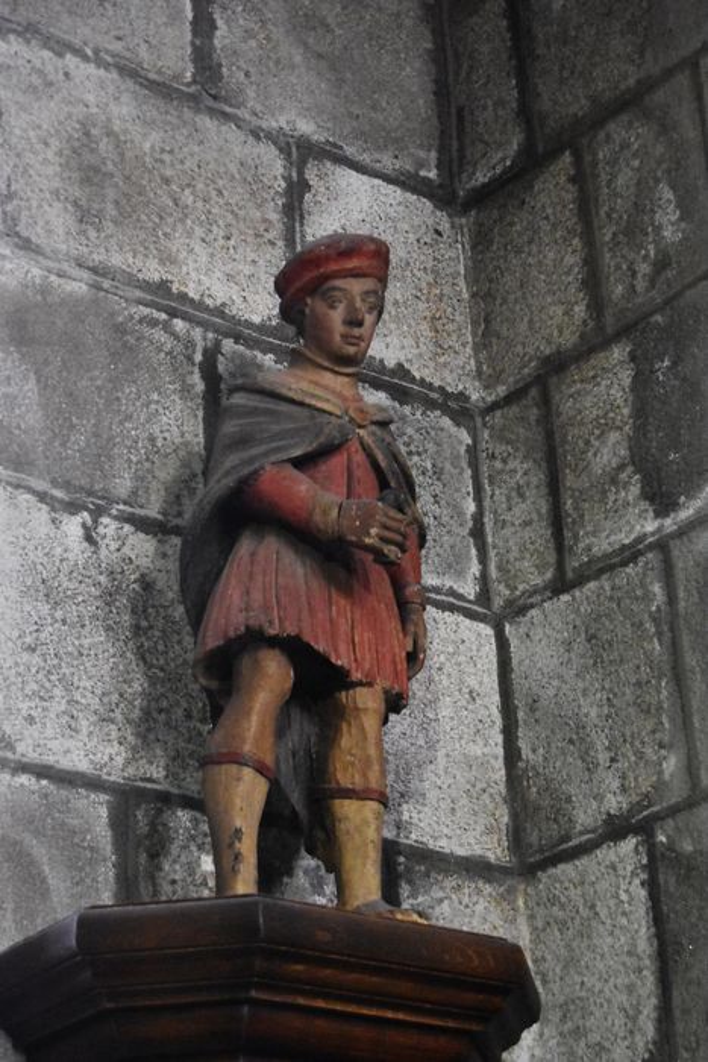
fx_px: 2123
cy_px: 531
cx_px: 354
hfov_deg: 18.9
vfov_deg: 28.1
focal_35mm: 72
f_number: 5.3
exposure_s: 1/30
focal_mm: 48
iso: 12800
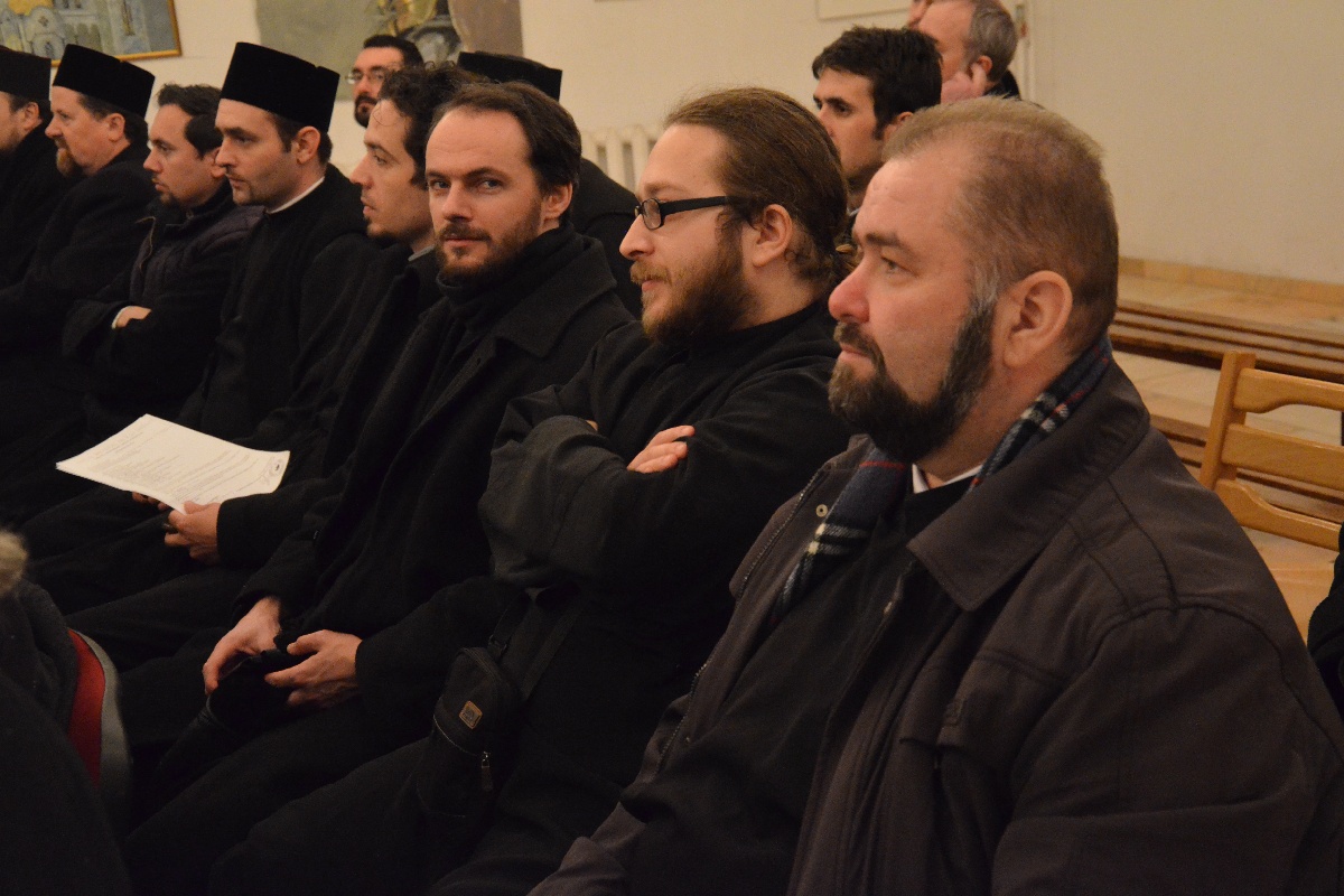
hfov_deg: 35.1
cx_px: 672
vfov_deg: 23.8
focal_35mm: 57
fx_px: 2128
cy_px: 448
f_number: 4.5
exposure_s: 1/80
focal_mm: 38
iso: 4000
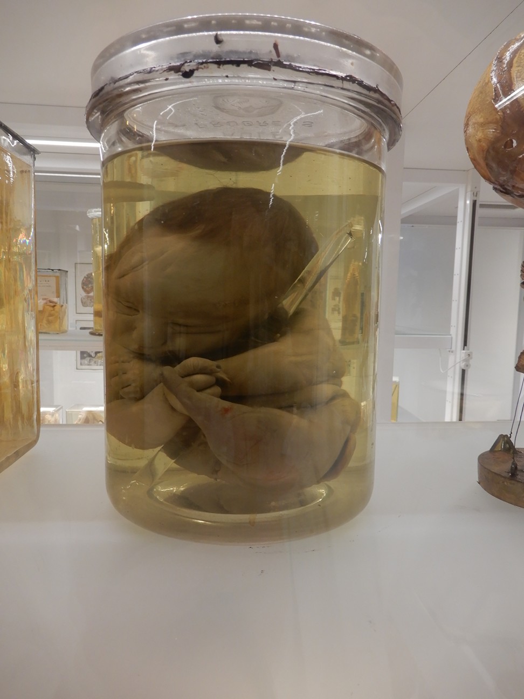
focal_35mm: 24
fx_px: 484
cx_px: 262
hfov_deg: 56.8
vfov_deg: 71.6
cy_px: 350
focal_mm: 4.3
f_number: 3.4
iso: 160
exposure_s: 1/30
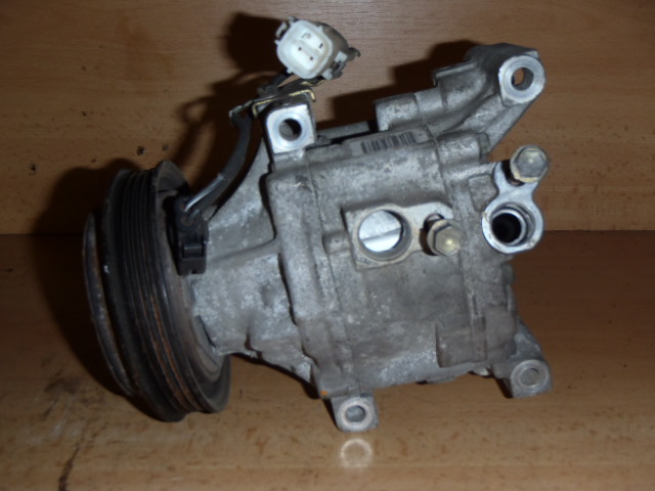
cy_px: 246
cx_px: 328
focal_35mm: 38
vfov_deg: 37.7
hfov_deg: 49.0
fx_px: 719
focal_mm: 6.83
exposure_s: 1/40
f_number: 4.6
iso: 100
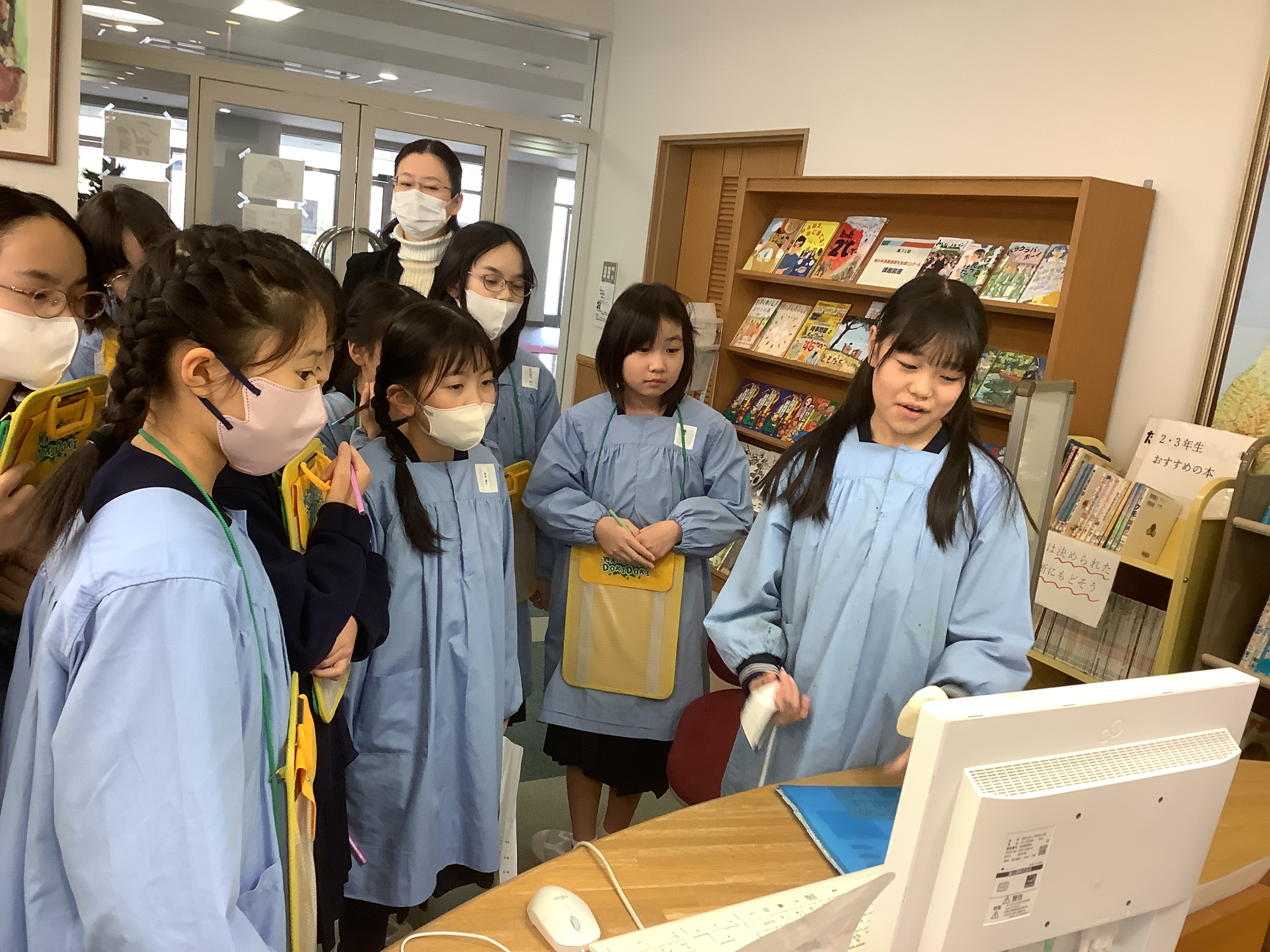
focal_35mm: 31
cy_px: 476
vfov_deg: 45.4
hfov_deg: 58.4
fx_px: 1137
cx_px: 635
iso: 160
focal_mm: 3.3
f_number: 2.4
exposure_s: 1/50
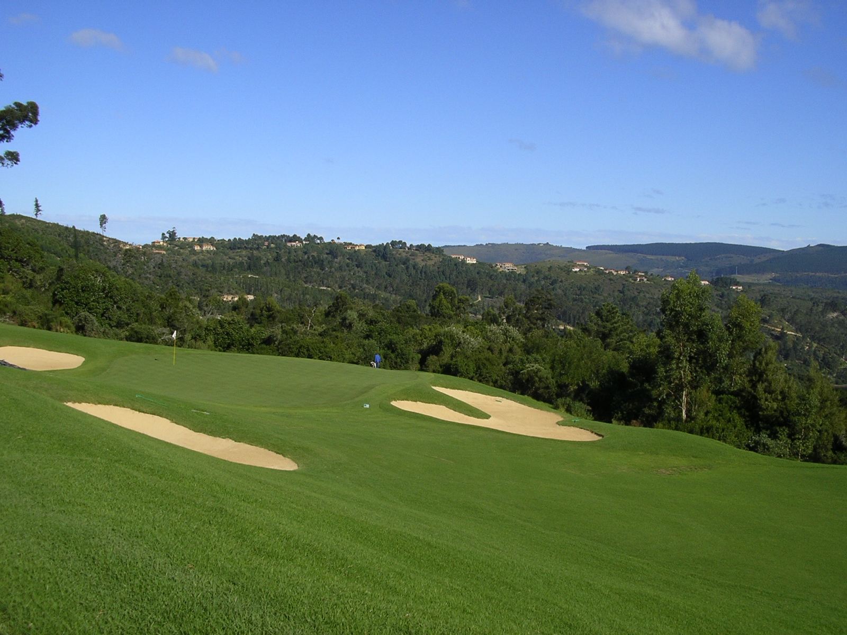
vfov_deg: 32.9
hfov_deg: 42.9
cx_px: 424
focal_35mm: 44
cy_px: 318
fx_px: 1077
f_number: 4.3
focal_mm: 6.7
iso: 50
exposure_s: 1/800
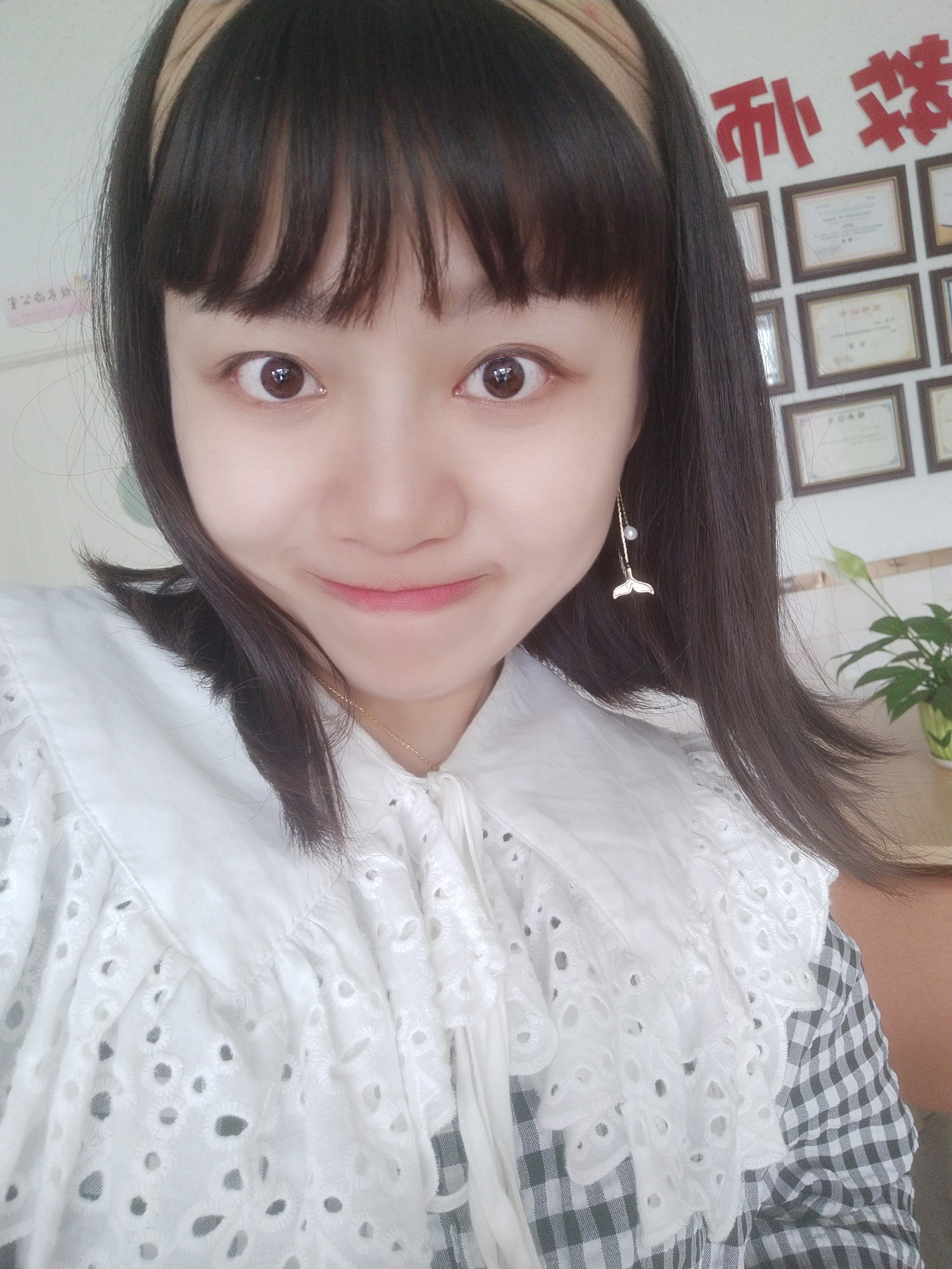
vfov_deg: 61.7
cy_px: 634
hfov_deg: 48.2
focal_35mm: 29
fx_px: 1063
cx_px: 476
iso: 258
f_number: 2
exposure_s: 1/33.3
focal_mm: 3.87
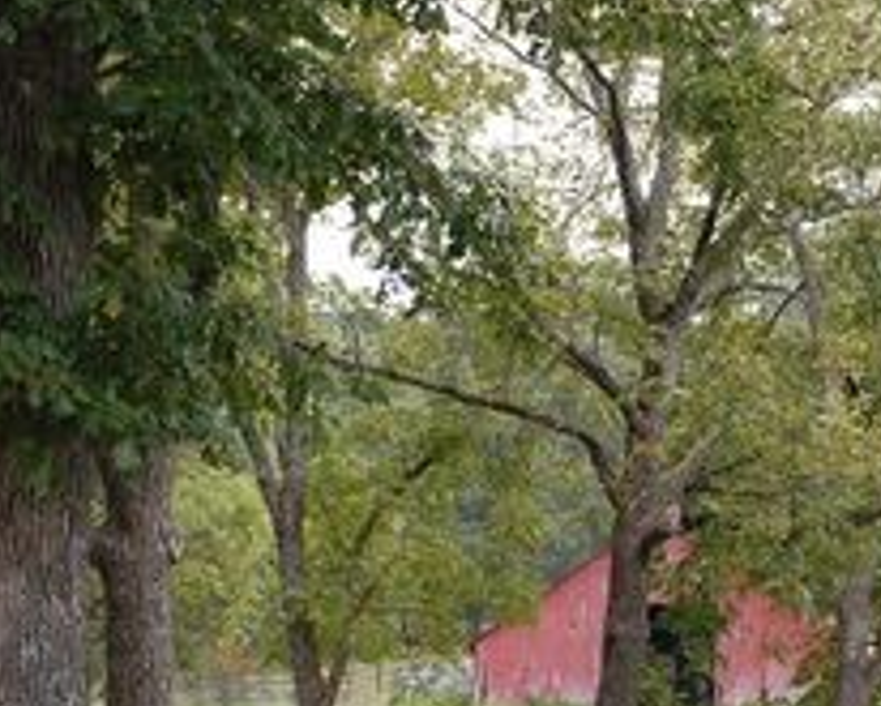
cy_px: 588
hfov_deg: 10.6
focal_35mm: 182
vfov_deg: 8.5
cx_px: 629
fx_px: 4748
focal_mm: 62
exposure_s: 1/320
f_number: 5.3
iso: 400
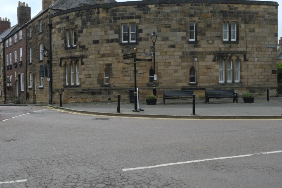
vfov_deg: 32.6
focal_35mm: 41
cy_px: 91
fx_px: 321
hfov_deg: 47.4
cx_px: 138
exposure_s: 1/450
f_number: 9
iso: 400
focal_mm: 23
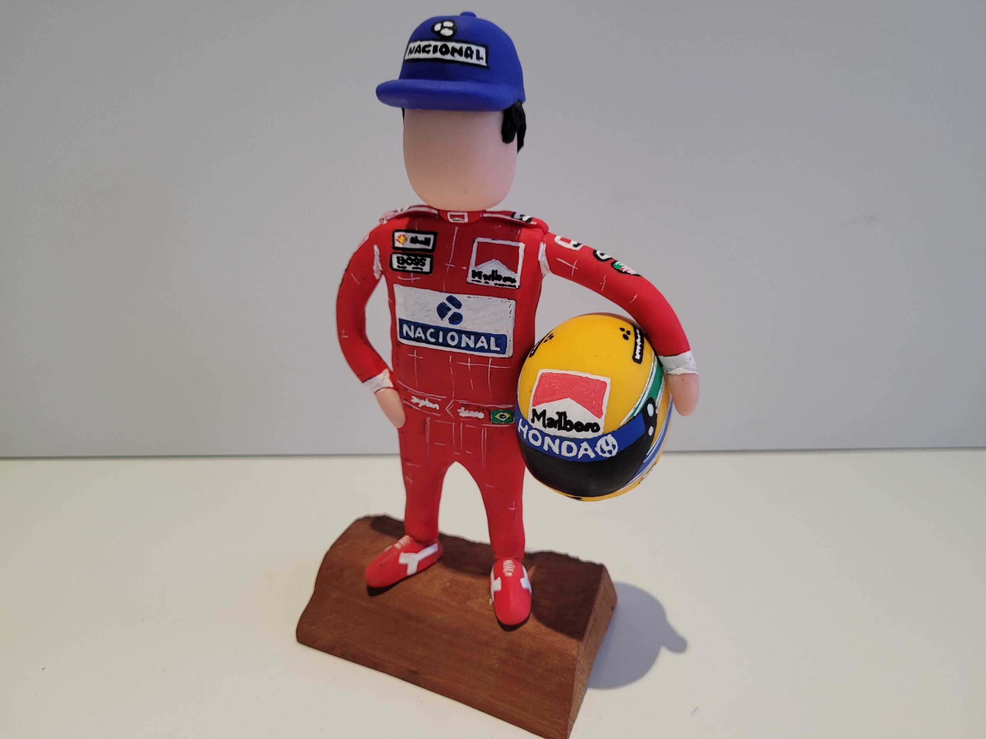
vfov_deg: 53.1
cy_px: 370
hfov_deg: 67.3
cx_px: 493
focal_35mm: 26
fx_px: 741
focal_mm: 5.4
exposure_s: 1/50
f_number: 1.8
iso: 200
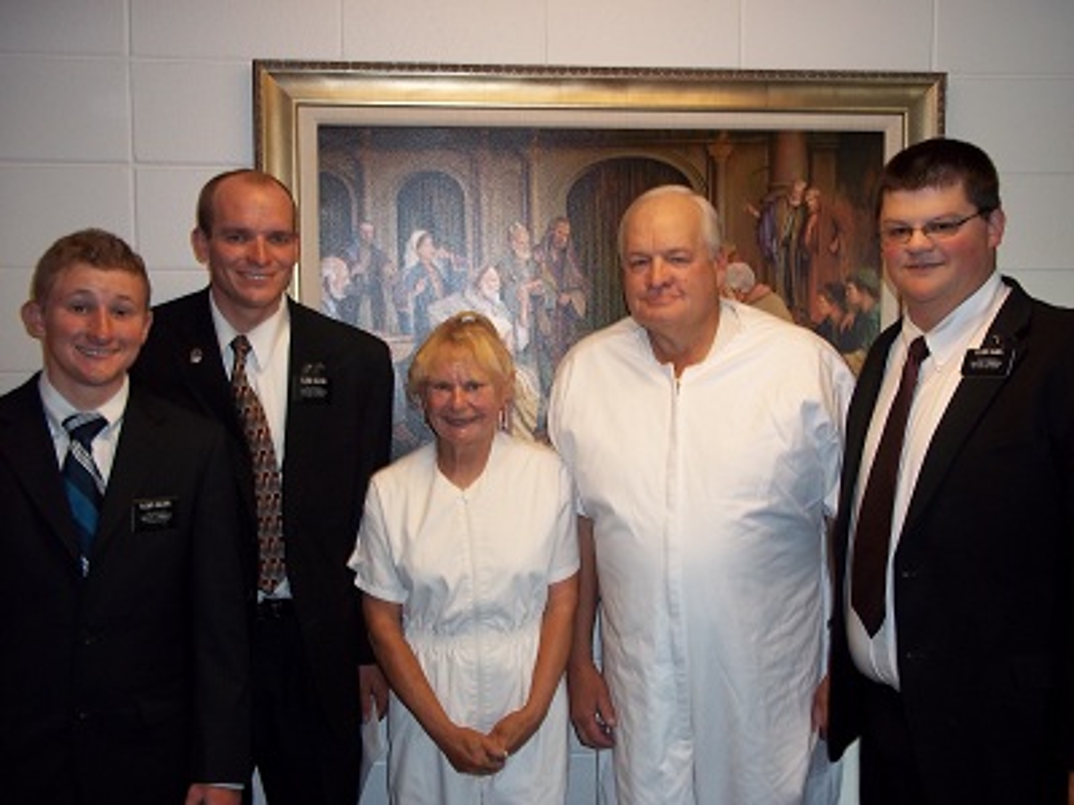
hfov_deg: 51.4
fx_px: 1117
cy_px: 402
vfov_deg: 39.7
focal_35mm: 36
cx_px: 537
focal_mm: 6.5
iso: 80
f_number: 3.1
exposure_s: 1/30
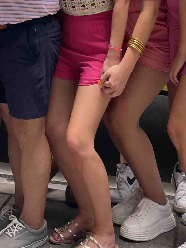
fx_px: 631
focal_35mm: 88
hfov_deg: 16.6
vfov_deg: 19.2
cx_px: 31
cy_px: -135
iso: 32
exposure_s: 1/121
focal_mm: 4.2
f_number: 1.6
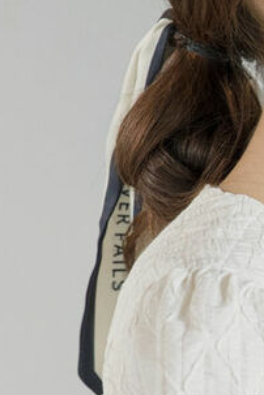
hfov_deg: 3.8
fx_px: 3949
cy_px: 428
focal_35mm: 359
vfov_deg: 5.7
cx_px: 481
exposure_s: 1/125
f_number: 3.5
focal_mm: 70
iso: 1600
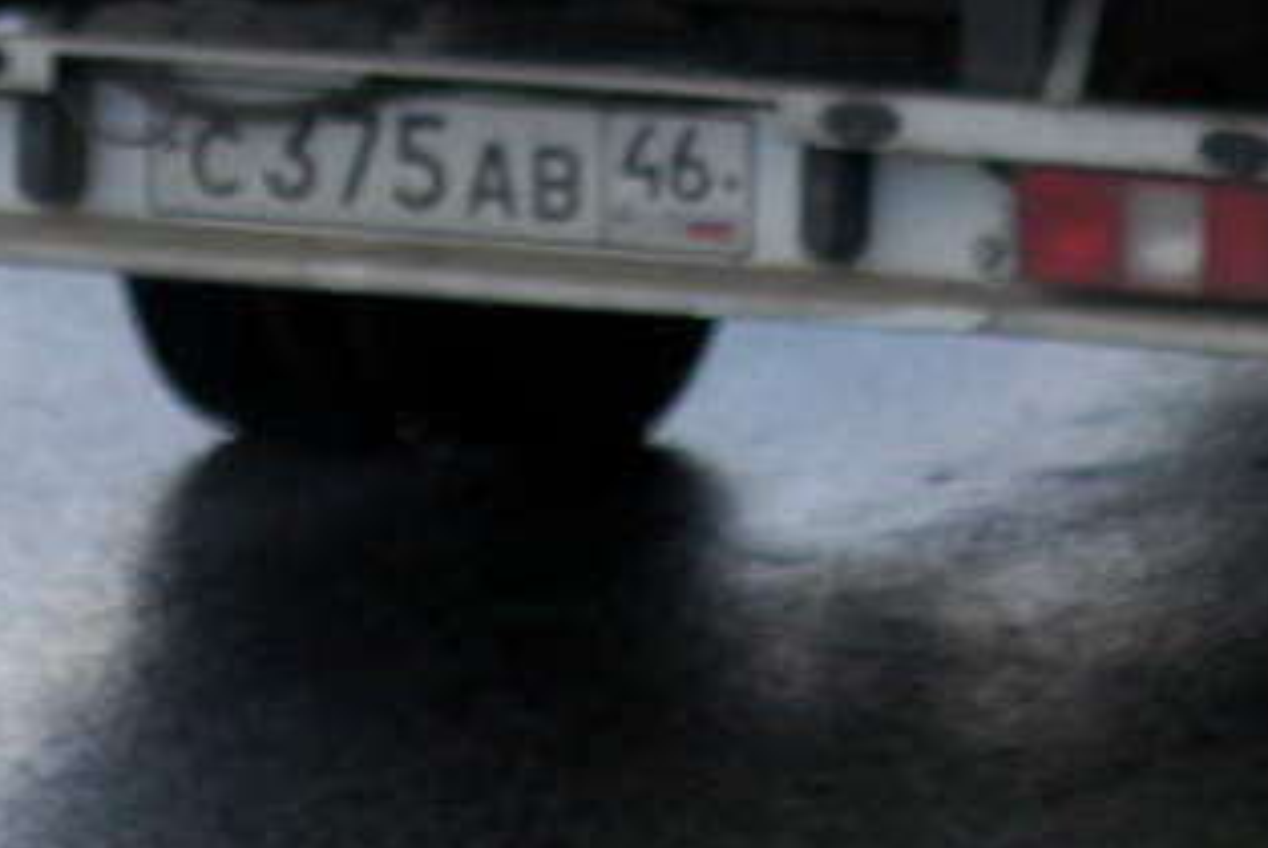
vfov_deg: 4.8
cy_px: -1244
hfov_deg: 7.3
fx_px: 9871
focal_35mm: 280
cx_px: 1139
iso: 160
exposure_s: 1/1250
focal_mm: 55
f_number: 2.8
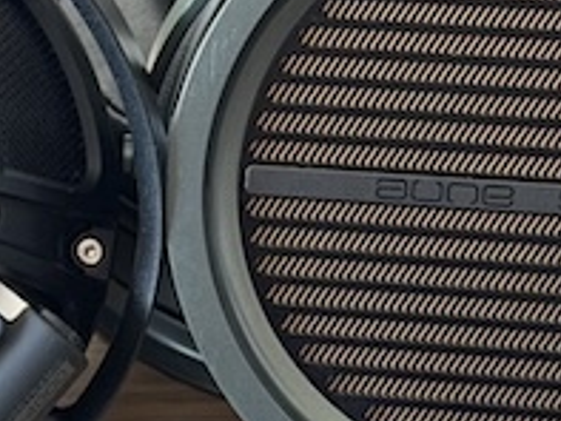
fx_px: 3162
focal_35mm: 195
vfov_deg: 7.6
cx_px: -322
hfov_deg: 9.8
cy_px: 63
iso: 200
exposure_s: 1/60
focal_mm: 6.76
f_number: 1.78
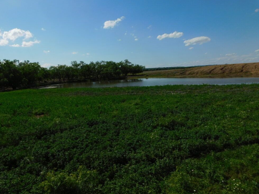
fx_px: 180
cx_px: 127
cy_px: 98
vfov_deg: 56.8
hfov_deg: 71.6
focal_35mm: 24
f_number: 6
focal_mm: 4
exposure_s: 1/1250
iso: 125
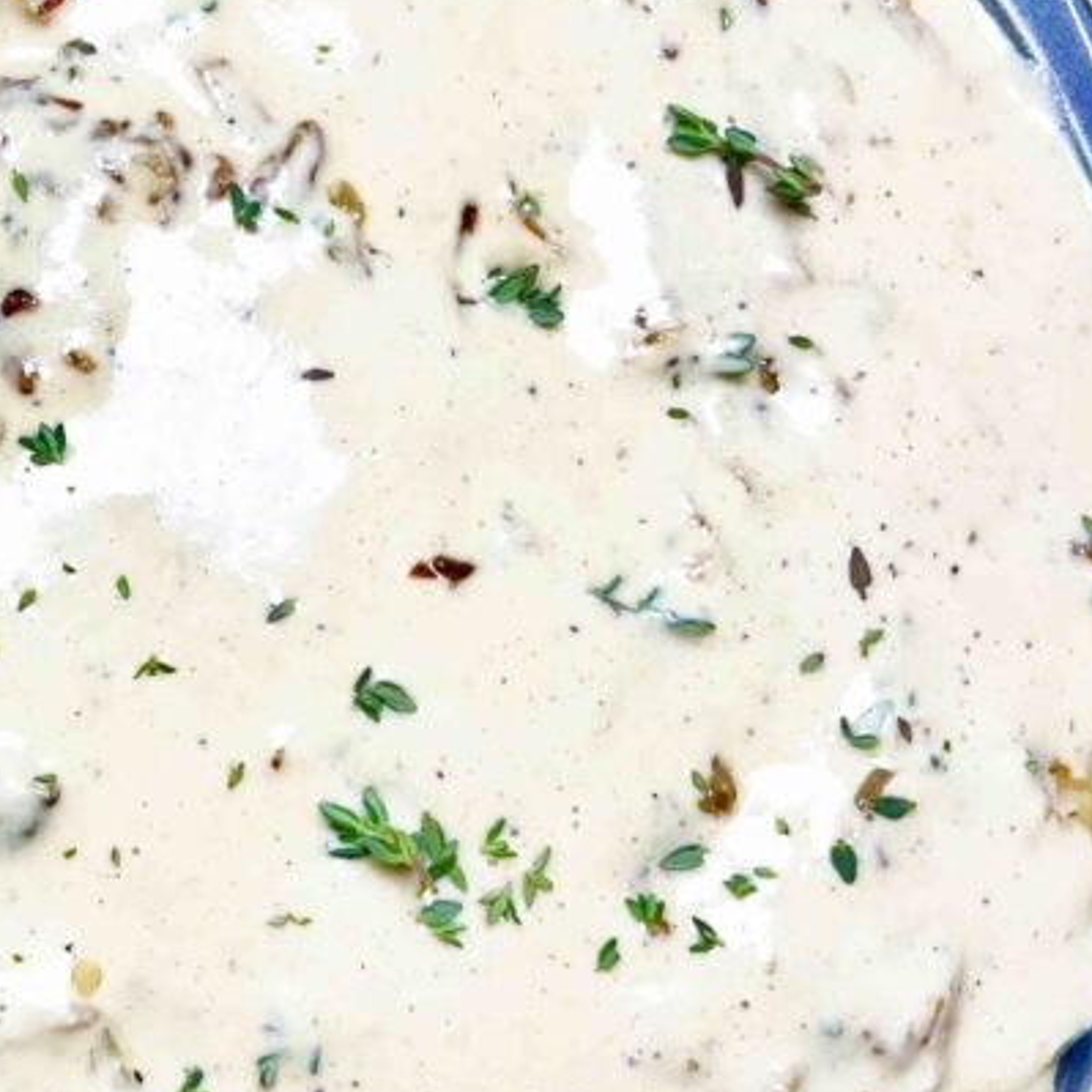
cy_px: 509
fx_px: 2106
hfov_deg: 27.8
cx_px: 66
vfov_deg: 29.1
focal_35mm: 59
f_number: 1.6
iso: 50
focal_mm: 5.1
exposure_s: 1/871
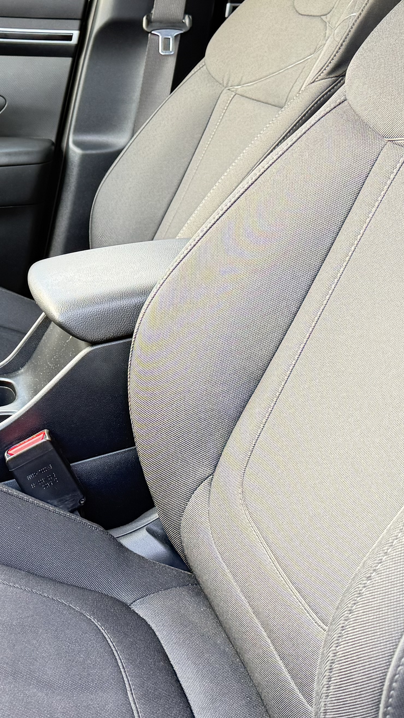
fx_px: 1085
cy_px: 271
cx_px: -42
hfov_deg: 20.1
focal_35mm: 57
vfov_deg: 36.4
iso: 200
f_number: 1.78
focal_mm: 6.76
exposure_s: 1/94
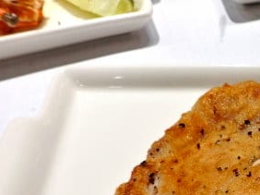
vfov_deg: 19.5
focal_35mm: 71
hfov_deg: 25.1
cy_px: 232
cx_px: 301
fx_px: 533
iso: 160
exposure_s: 1/125
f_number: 2.8
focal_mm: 5.4
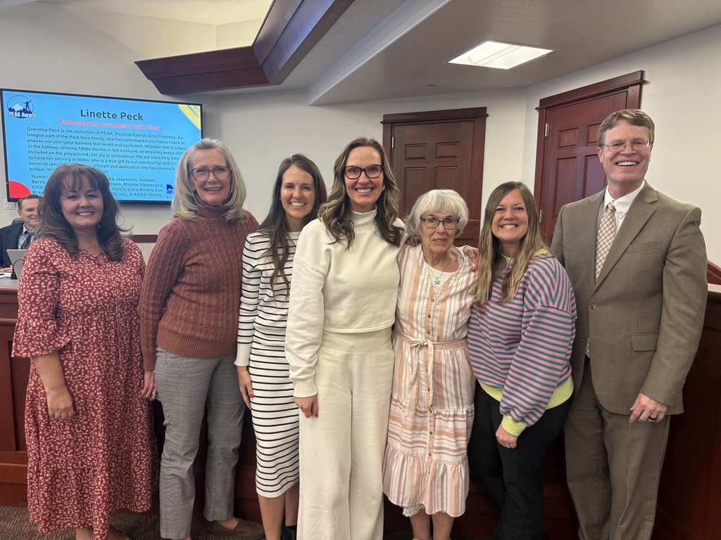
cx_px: 360
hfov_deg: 71.6
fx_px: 500
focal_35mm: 24
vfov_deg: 56.8
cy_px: 270
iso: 250
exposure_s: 1/60
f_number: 1.78
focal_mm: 6.76
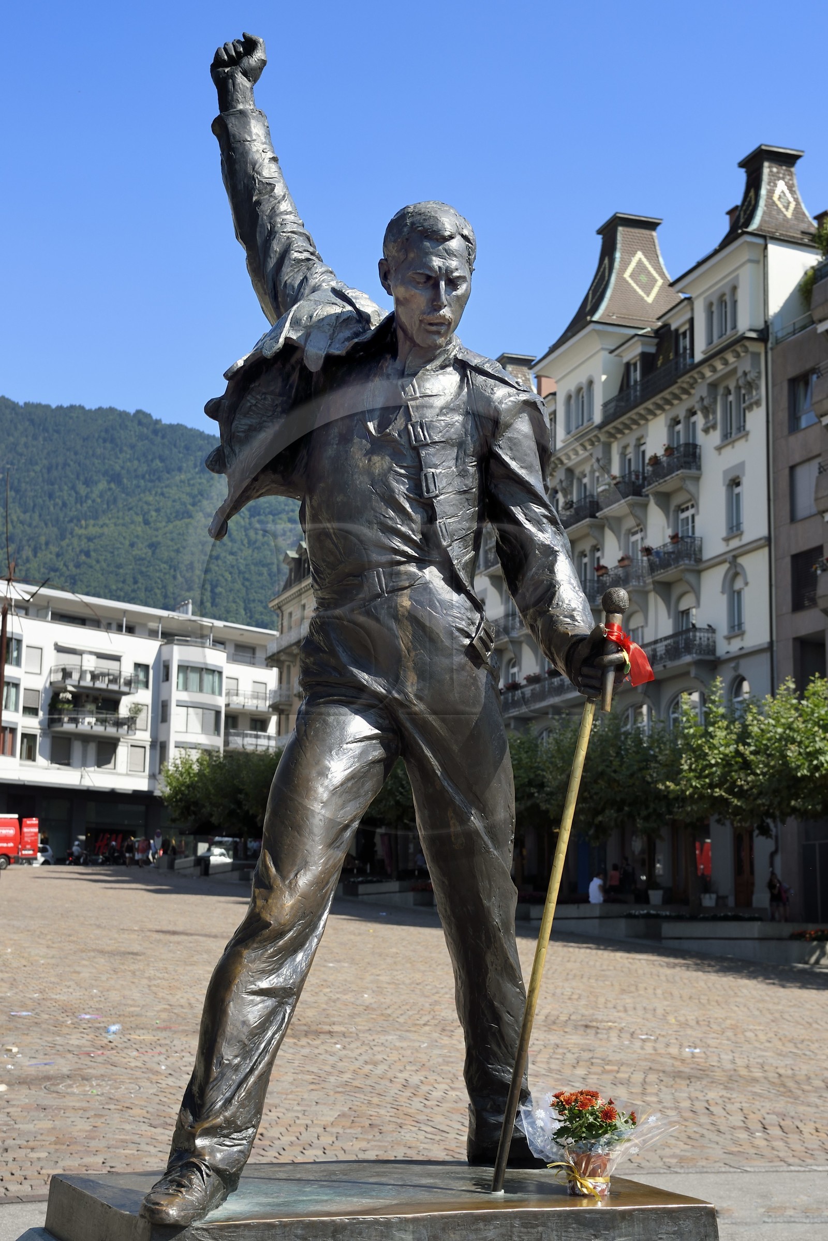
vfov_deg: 39.6
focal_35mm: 50
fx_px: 1725
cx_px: 414
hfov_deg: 27.0
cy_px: 620
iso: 200
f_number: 9
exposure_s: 1/400
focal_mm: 50
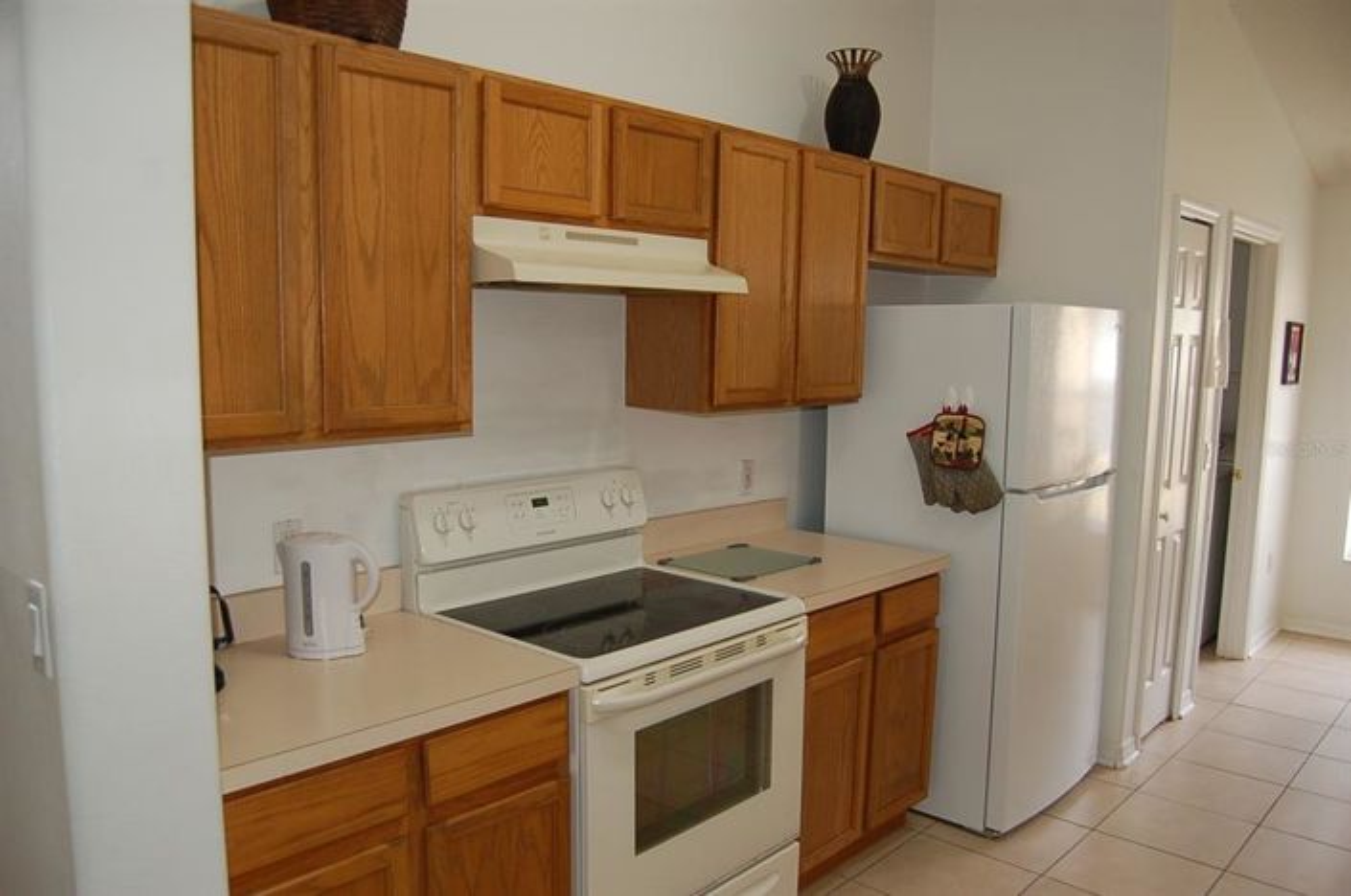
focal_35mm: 27
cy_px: 448
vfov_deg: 47.8
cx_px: 676
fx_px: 1012
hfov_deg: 67.5
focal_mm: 18
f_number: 3.5
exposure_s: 1/60
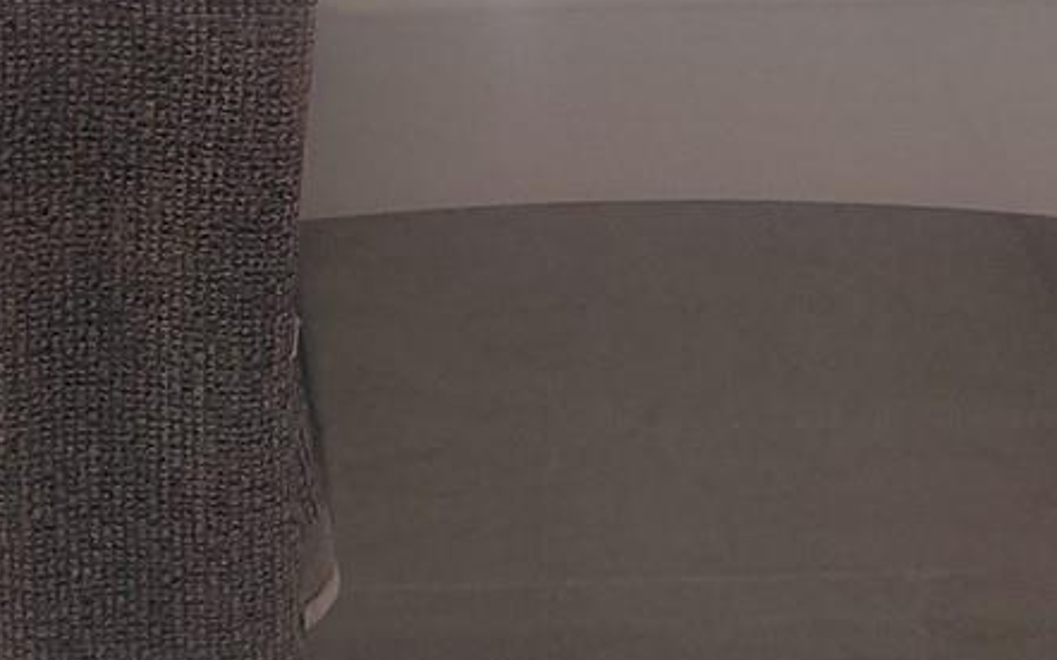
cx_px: 337
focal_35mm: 96
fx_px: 2765
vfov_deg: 13.6
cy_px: 237
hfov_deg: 21.5
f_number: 1.8
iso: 400
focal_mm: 4.69
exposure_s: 1/60
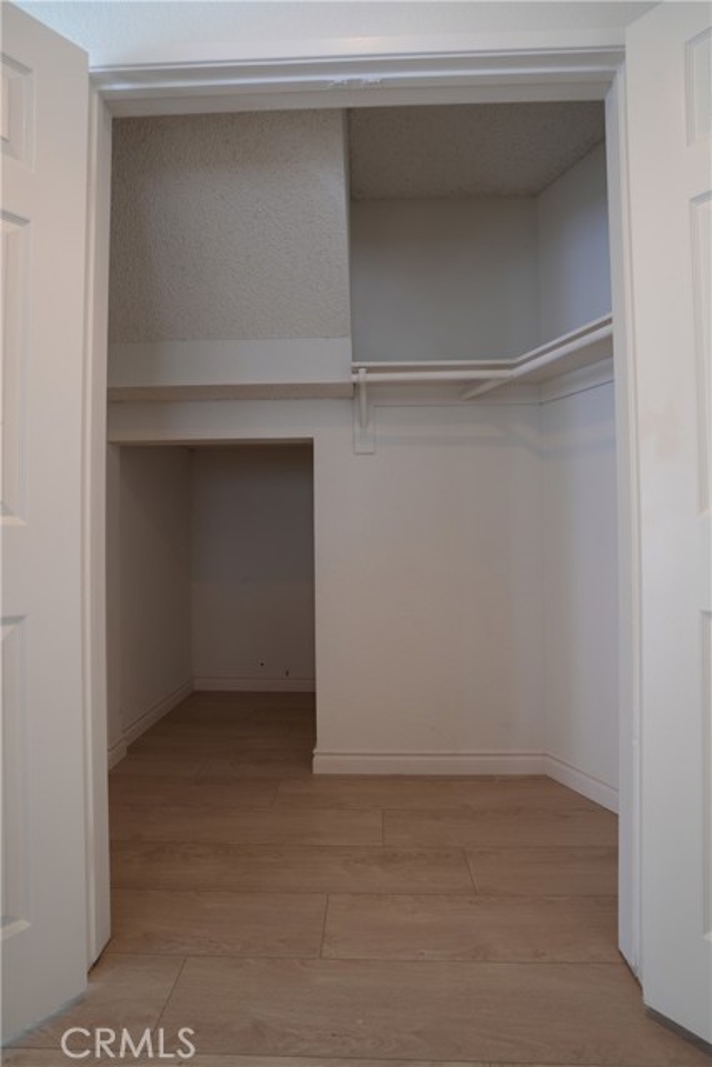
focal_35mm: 17
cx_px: 356
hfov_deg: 70.5
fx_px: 504
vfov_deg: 93.3
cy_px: 534
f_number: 5.6
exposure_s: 1/2
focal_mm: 17
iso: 100
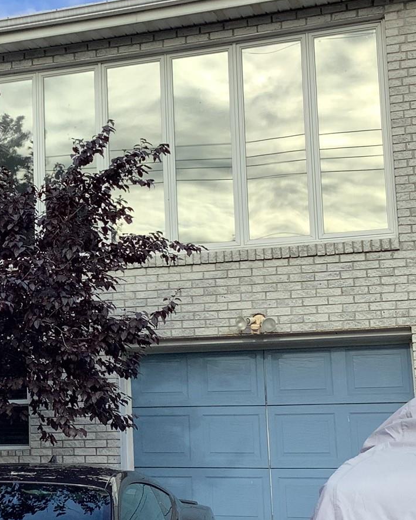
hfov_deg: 21.2
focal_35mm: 70
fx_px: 1077
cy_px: 277
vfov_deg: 27.1
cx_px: 14
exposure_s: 1/747
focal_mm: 3.3
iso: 25
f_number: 2.4
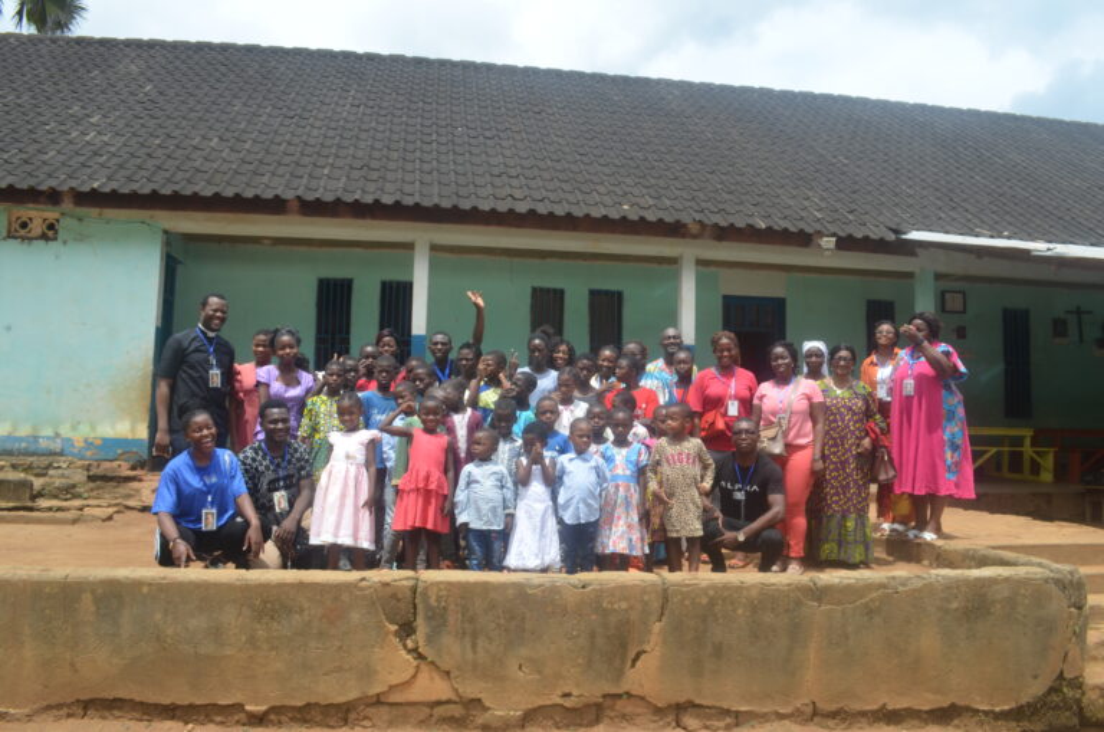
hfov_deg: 67.5
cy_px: 366
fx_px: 826
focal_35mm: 27
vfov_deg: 47.8
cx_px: 552
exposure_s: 1/250
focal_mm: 18
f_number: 8
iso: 160
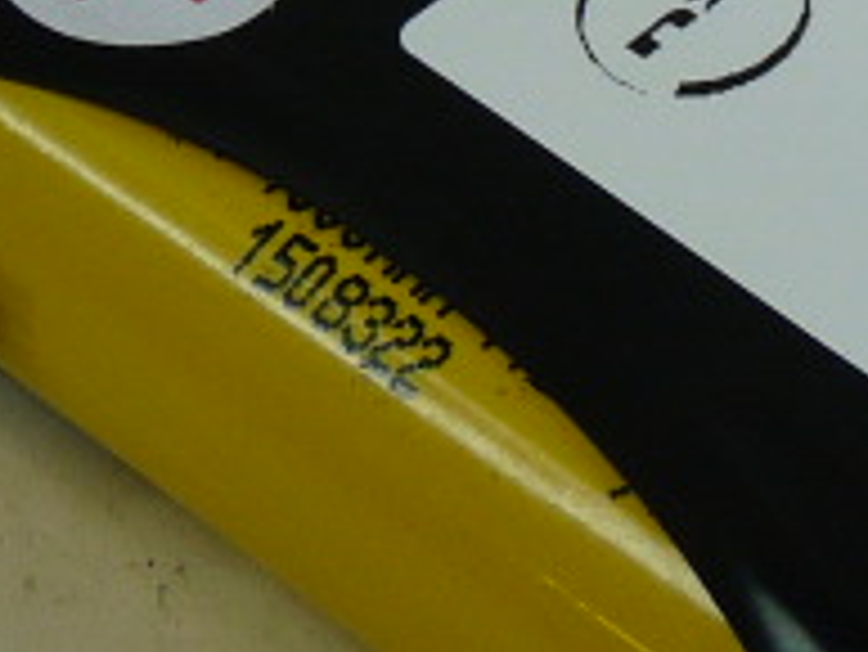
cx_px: 976
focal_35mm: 282
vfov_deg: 5.3
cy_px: 126
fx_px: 7076
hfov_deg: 7.0
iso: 100
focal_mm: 8.7
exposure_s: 1/60
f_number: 3.2
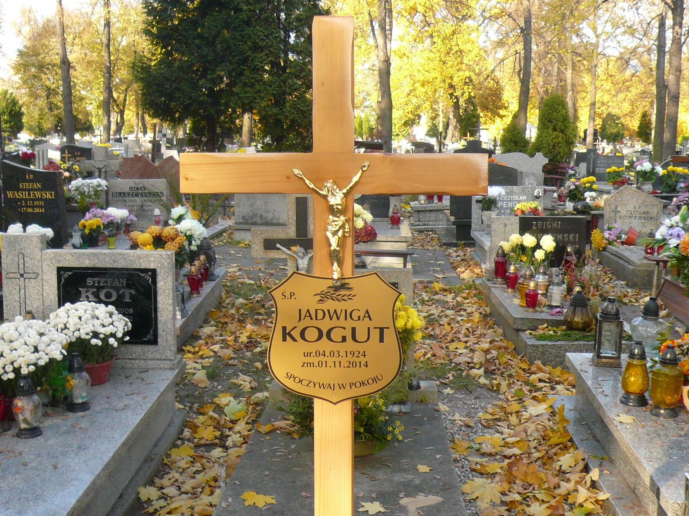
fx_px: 876
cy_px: 258
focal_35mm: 44
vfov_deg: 32.9
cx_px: 344
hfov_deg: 42.9
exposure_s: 1/160
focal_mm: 4.7
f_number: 2.8
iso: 100
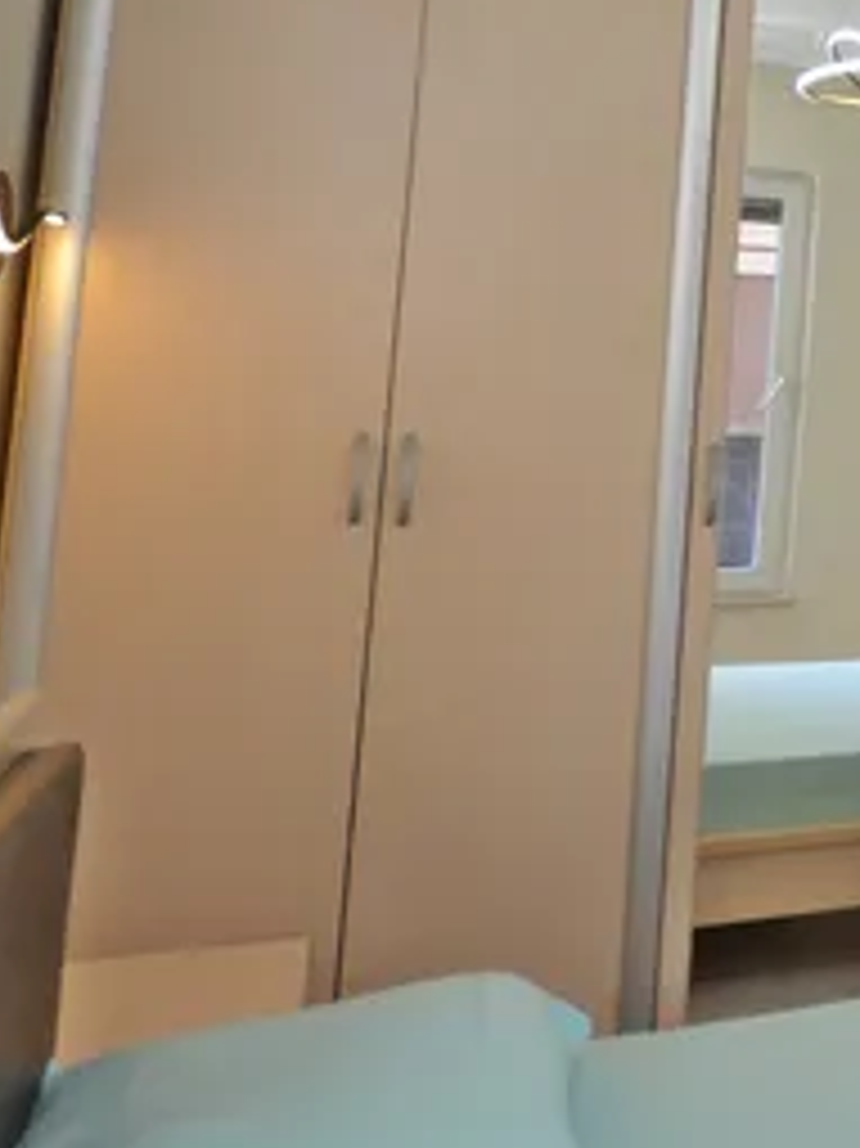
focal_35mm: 48
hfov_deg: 21.1
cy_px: 225
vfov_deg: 38.2
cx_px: 1526
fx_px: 1591
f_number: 4
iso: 280
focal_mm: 10
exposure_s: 1/60
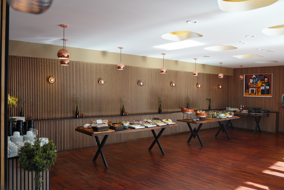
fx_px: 221
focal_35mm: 28
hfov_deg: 65.4
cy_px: 95
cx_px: 142
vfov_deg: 46.5
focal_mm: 28
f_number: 4
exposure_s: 1/160
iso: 1000
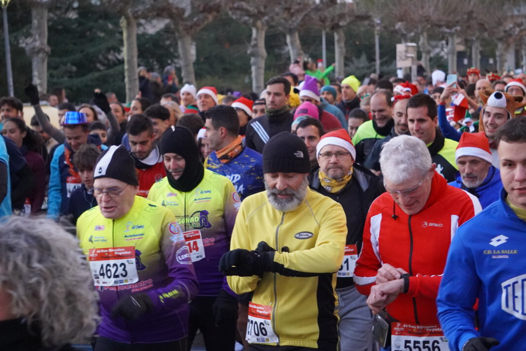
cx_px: 288
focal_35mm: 99
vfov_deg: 13.9
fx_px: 1441
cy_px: 175
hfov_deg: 20.7
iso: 5000
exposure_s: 1/160
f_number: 4.5
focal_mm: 55
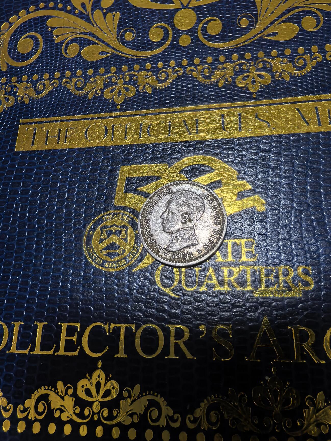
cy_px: 216
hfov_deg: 54.9
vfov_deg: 69.4
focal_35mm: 25
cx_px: 172
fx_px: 319
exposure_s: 1/33.3
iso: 160
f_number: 2.2
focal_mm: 1.68
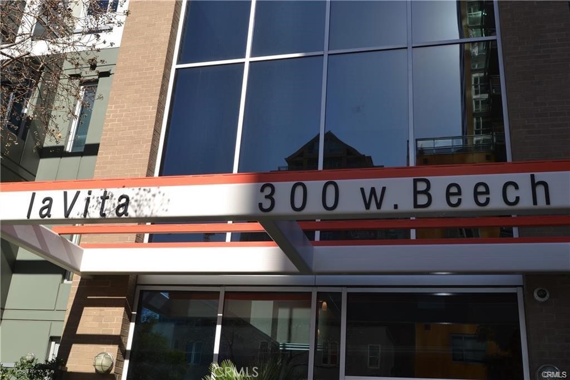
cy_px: 190
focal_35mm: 36
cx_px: 285
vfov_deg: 36.8
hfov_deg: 53.1
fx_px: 570
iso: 100
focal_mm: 24
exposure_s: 1/200
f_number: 8
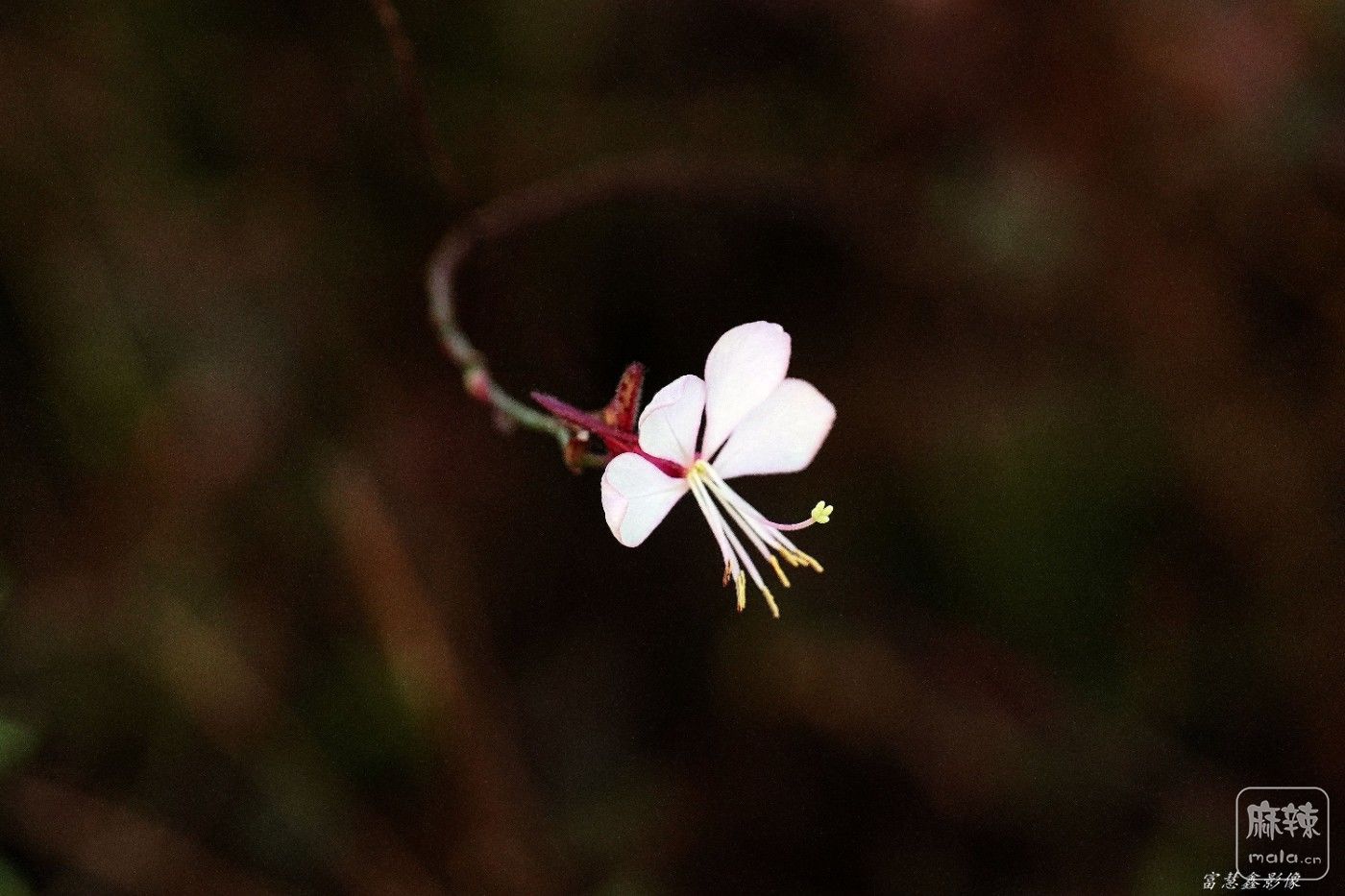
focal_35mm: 200
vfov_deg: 6.9
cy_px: 448
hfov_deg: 10.3
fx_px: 7471
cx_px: 672
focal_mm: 200
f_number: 5.6
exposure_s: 1/500
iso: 400
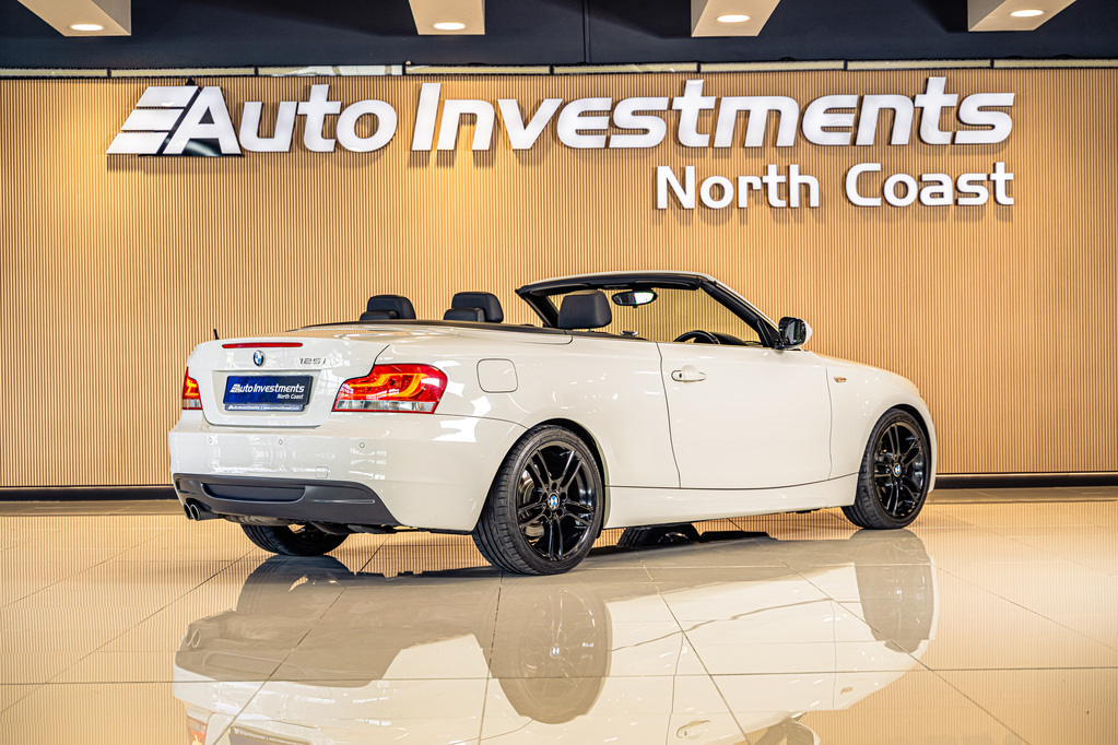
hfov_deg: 32.4
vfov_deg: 21.9
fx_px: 1925
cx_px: 559
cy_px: 372
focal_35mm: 62
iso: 500
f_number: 3.5
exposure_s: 1/160
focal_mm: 62
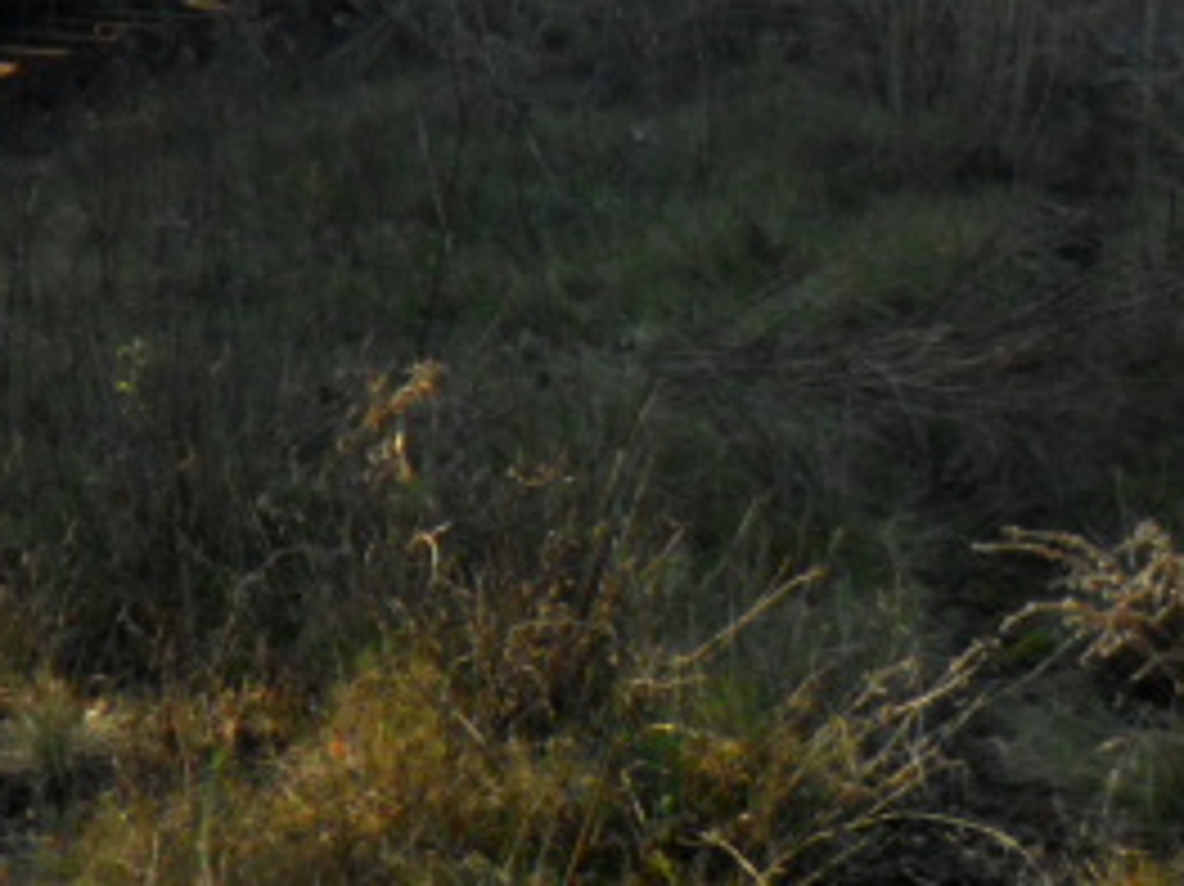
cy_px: -373
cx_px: 9
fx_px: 3590
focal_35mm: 105
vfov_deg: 13.4
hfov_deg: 18.3
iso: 80
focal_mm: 4.9
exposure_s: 1/350
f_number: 3.5
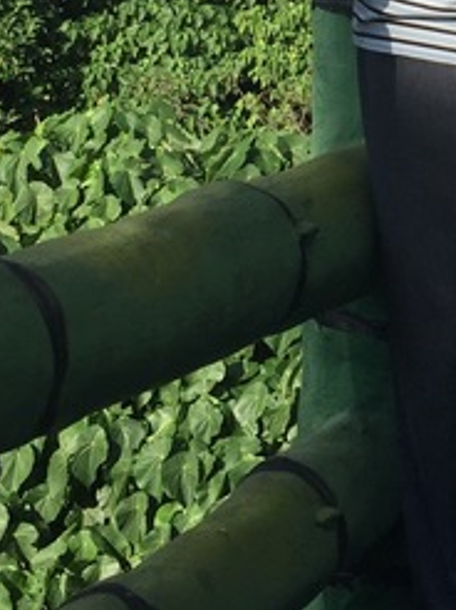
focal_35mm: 107
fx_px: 1883
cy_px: -100
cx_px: 617
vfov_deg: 17.6
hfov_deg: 13.3
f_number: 2.2
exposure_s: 1/1980
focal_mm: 4.15
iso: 32
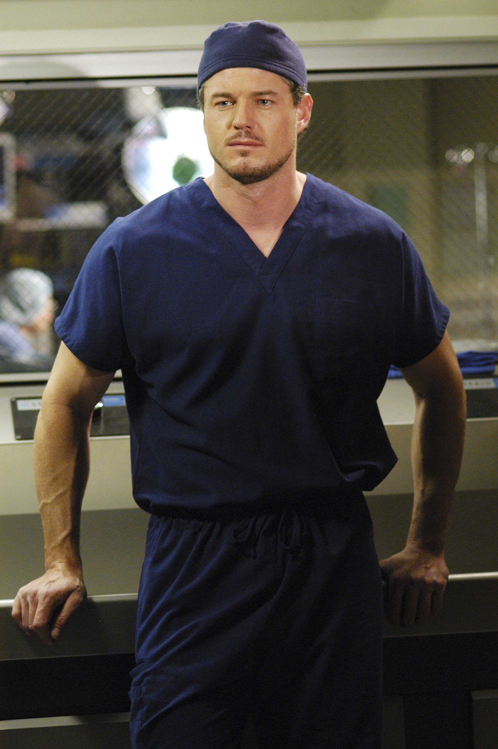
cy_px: 374
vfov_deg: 16.1
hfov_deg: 10.7
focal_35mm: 128
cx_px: 249
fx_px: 2650
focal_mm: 85
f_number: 2.8
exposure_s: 1/125
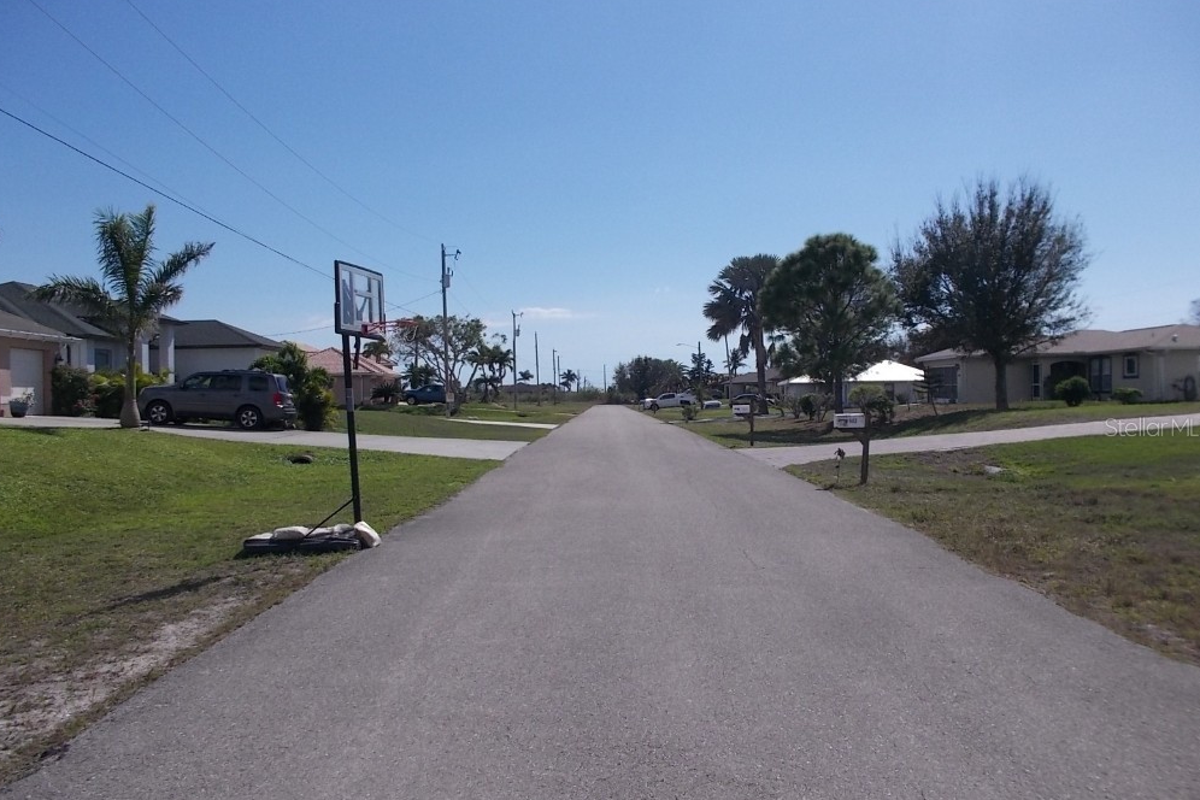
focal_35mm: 31
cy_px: 427
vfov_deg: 42.3
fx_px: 1033
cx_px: 601
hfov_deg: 60.3
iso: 80
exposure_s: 1/2000
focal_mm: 4.1
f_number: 3.3
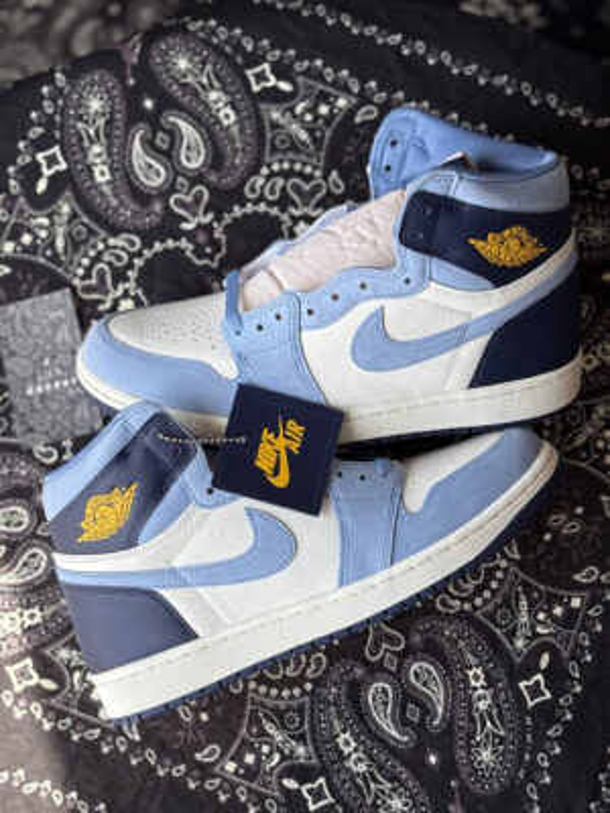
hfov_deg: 28.0
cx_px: 305
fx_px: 1222
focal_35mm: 52
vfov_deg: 36.8
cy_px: 406
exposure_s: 1/177
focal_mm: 5.96
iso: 25
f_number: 1.6
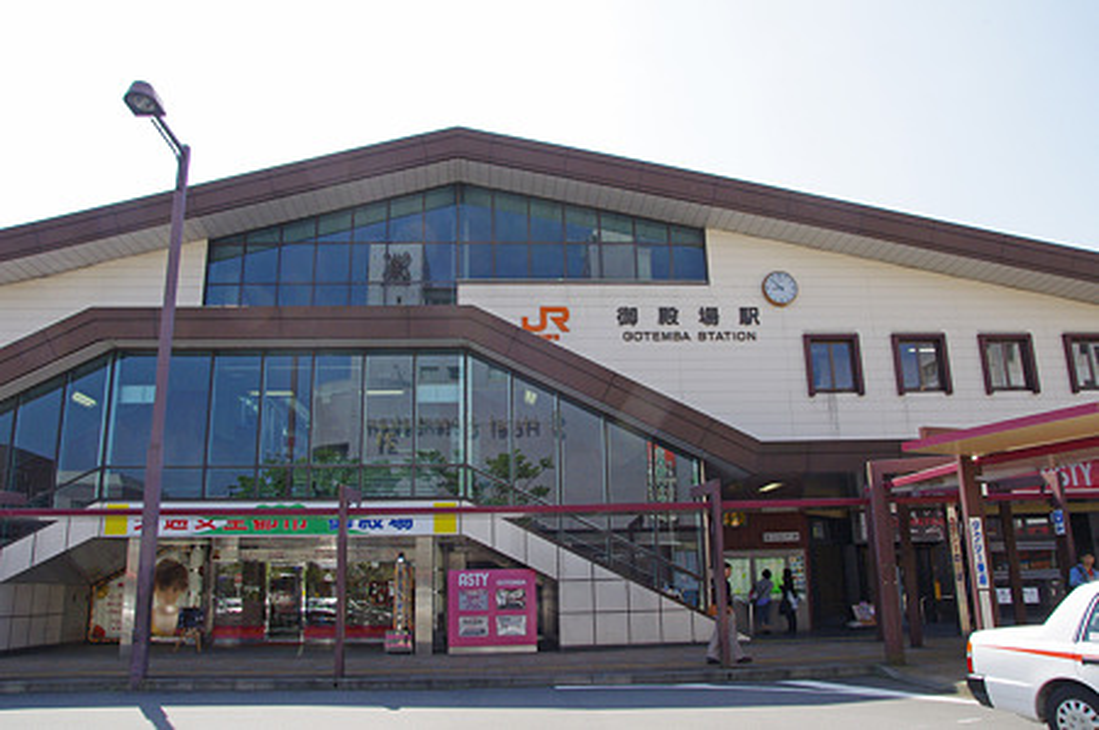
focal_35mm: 27
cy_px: 365
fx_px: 823
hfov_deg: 67.4
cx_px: 550
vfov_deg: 47.8
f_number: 11
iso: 800
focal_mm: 18
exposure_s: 1/250
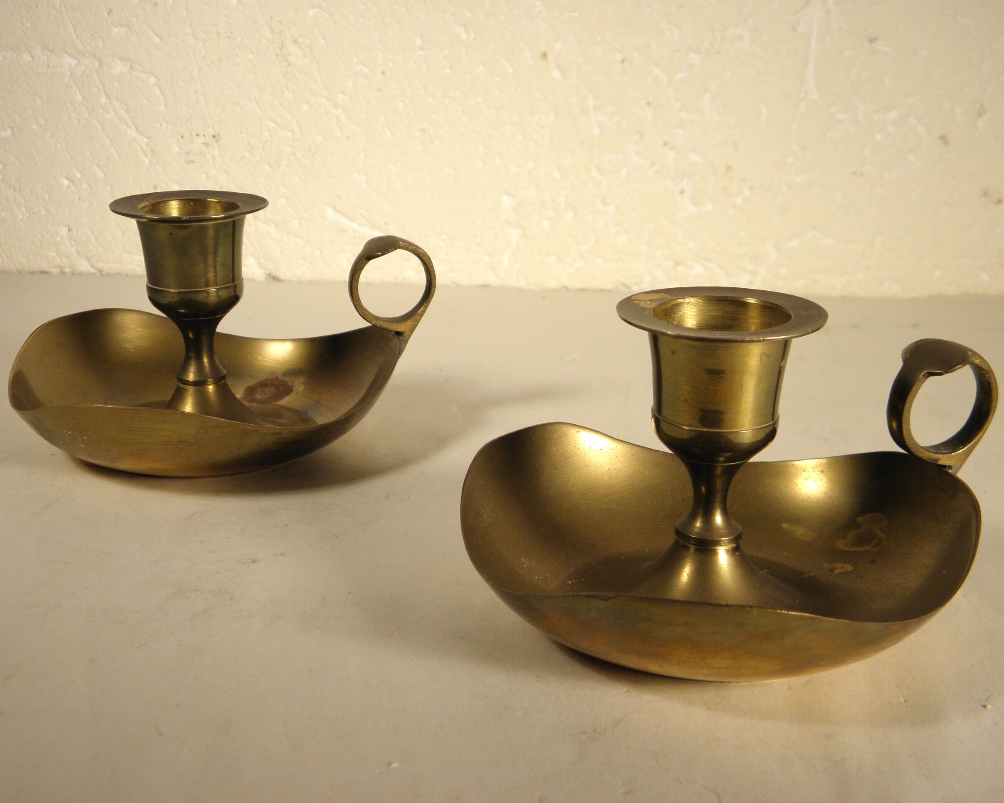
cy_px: 401
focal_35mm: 49
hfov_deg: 38.1
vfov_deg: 30.8
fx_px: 1456
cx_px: 502
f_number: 3.9
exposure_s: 1/80
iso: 100
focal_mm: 8.6
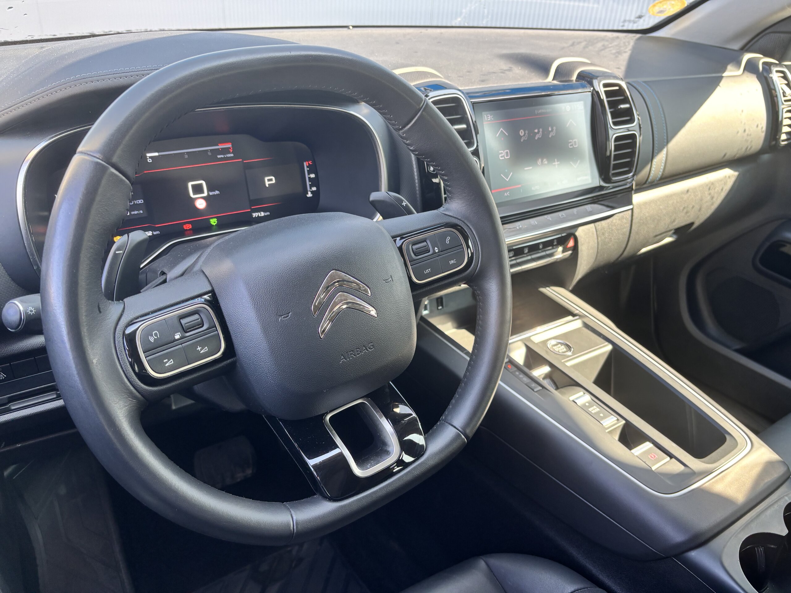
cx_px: 396
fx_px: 594
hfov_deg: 67.3
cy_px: 296
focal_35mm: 26
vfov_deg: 53.1
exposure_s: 1/121
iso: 80
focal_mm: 5.96
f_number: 1.6
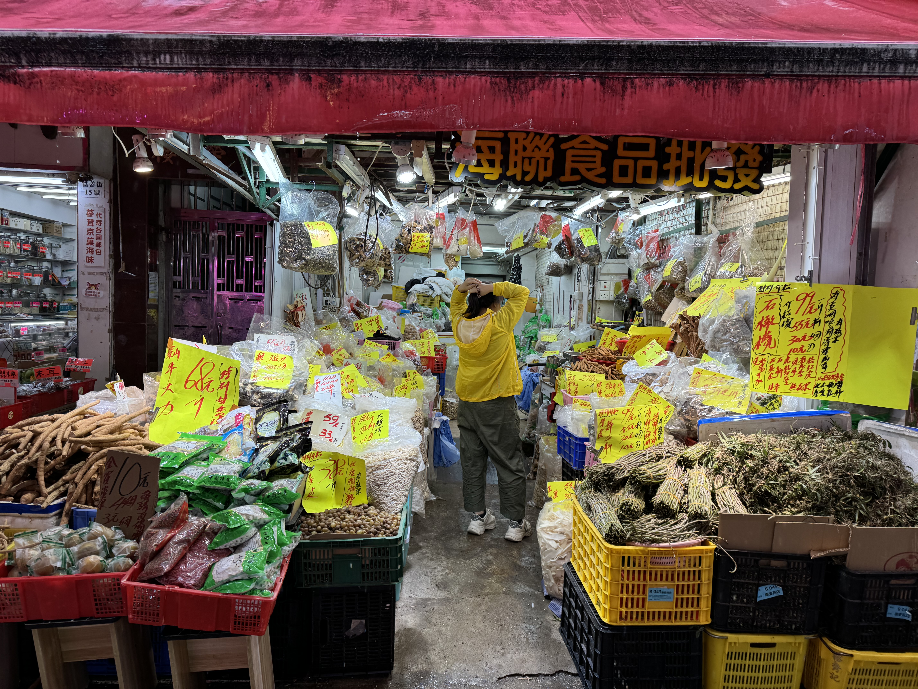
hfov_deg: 71.6
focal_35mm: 24
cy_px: 344
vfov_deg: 56.8
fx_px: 636
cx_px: 459
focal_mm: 6.76
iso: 64
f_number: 1.78
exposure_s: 1/121
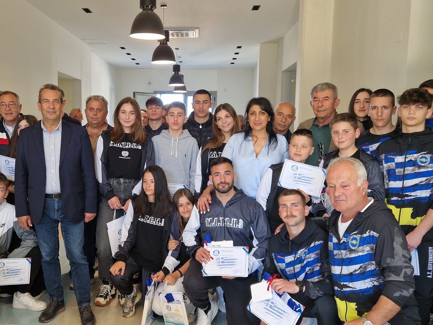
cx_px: 169
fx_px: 438
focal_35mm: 35
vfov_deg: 40.7
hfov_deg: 52.2
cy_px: 169
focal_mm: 5.4
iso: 100
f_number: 1.8
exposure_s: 1/100
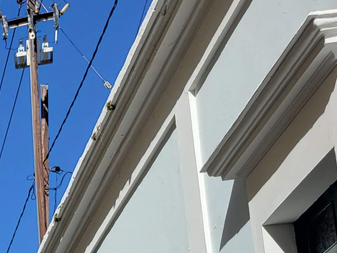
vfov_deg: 13.4
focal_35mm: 99
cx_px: -276
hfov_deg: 16.5
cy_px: 453
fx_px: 964
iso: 40
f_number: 1.8
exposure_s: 1/1785
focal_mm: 5.4
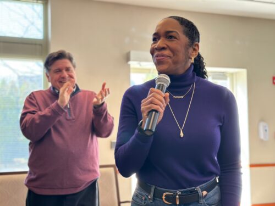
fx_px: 381
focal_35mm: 48
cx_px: 138
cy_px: 103
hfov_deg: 39.7
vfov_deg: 30.3
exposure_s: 1/120
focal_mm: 6.86
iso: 125
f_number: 1.78
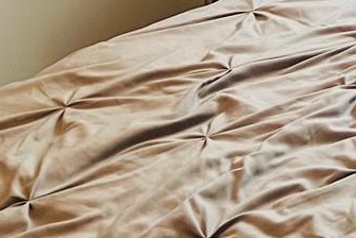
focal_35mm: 129
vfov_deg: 10.4
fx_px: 1277
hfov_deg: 14.6
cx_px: 558
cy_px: -89
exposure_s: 1/60
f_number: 1.5
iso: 200
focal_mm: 5.7
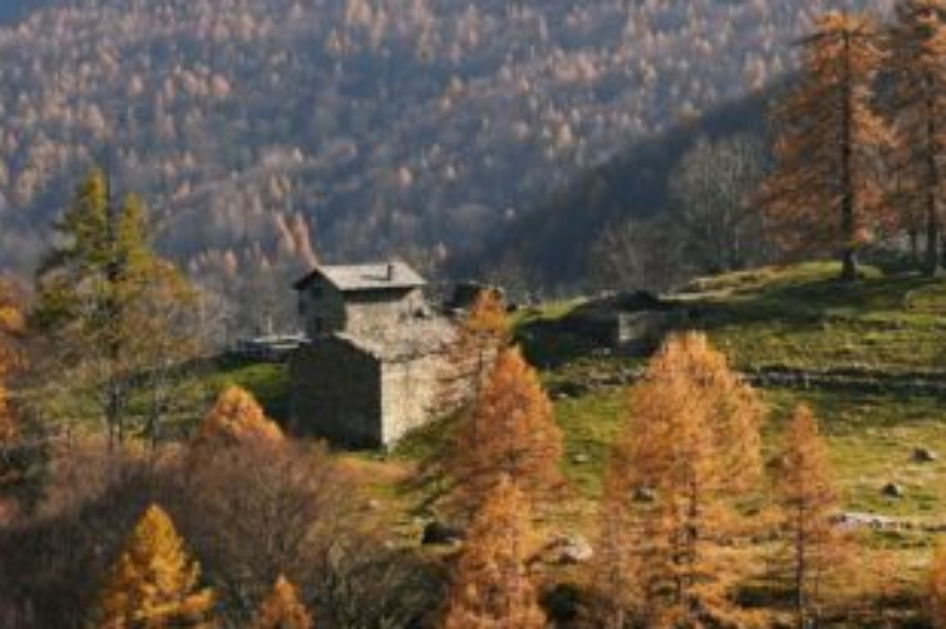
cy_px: 240
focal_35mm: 155
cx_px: 909
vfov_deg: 8.8
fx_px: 4069
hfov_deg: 13.1
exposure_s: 1/640
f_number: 4.5
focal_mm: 50
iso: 100
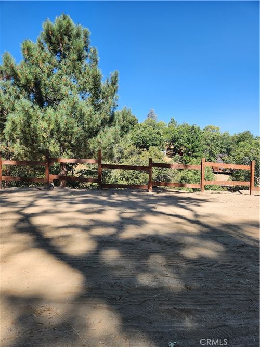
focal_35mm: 23
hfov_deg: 58.9
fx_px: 230
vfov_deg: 73.9
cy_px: 174
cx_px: 130
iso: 20
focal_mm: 5.4
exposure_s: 1/779
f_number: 1.8
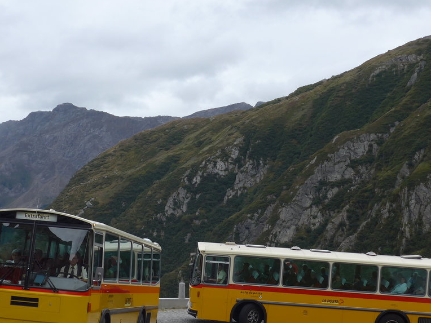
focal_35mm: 77
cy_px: 198
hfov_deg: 25.3
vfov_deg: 19.1
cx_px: 200
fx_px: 959
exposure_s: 1/800
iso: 80
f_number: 3.2
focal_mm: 10.1
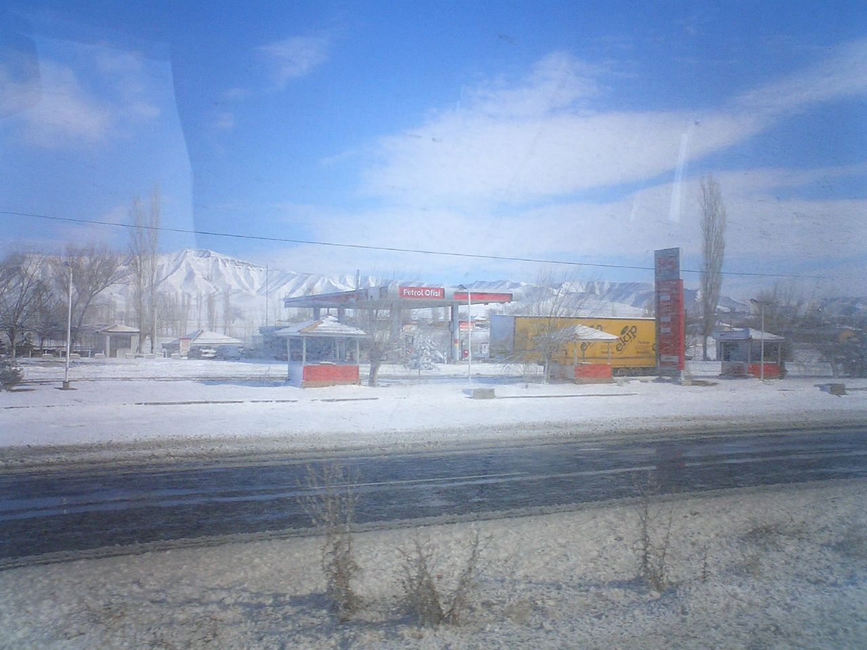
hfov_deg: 50.1
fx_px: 927
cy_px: 325
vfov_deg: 38.7
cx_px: 434
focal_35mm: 37
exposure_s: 1/1250
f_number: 3.5
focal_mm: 5.6
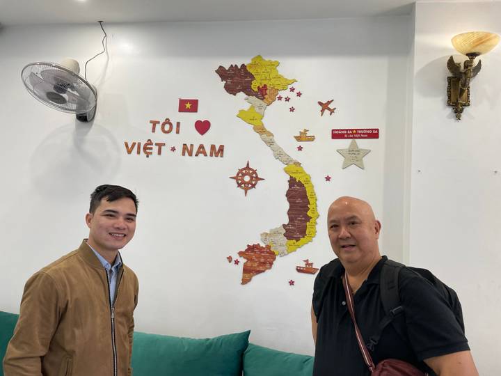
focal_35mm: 26
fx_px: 376
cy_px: 188
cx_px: 250
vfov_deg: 53.1
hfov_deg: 67.3
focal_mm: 4.2
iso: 100
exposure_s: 1/100
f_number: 1.6
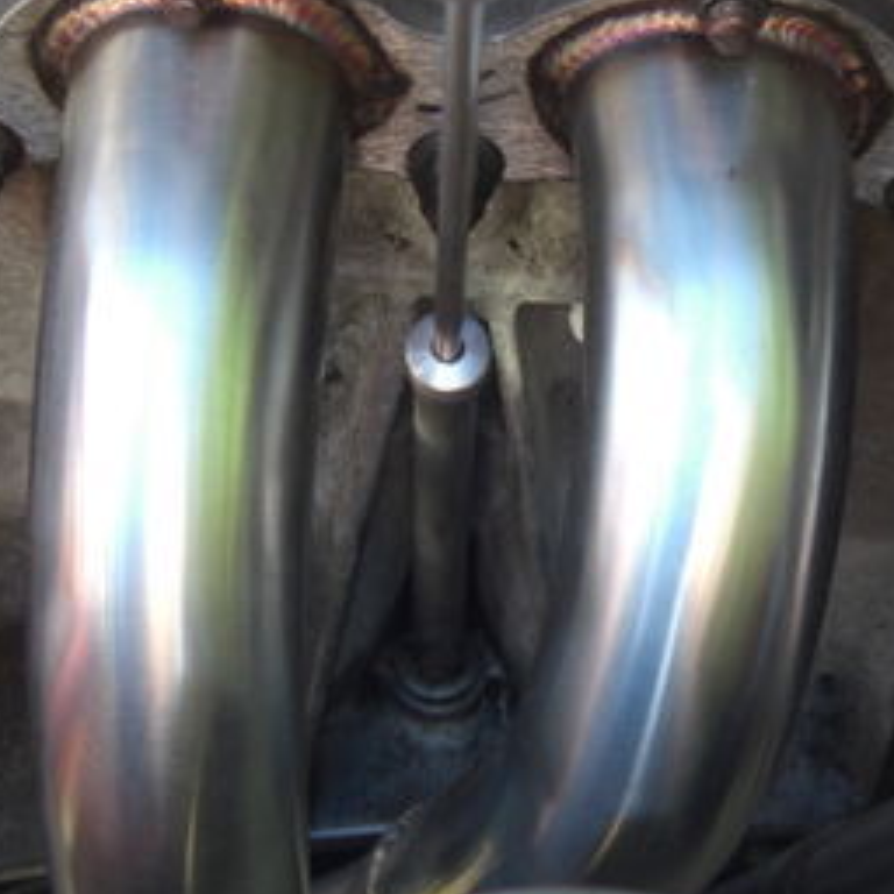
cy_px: 405
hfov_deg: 20.6
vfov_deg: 20.6
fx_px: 2454
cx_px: 534
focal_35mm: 84
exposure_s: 1/60
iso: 100
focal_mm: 7.9
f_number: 2.8
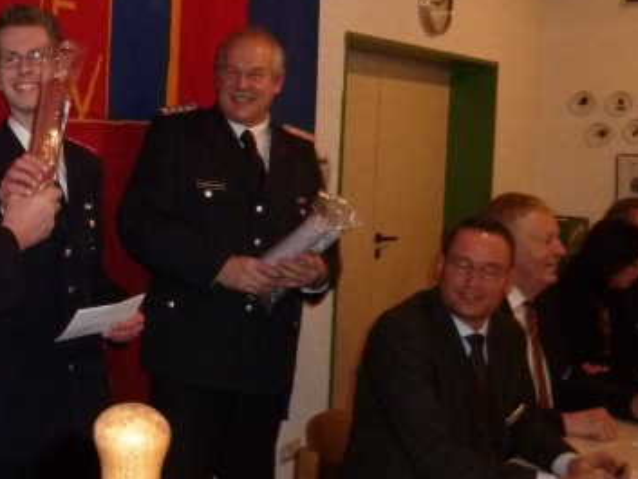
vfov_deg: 28.4
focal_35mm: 51
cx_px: 83
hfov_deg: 35.6
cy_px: 159
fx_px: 940
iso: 400
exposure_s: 1/30
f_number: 3.3
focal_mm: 4.1
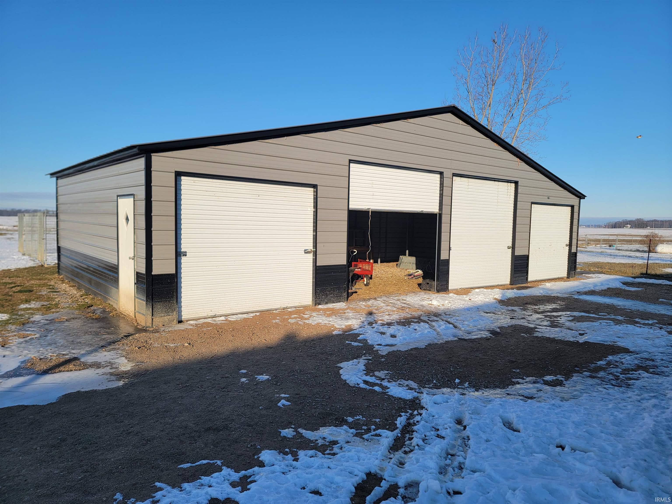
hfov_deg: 71.6
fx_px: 466
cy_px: 252
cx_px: 336
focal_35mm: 24
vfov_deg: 56.8
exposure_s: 1/1053
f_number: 1.8
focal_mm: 6.7
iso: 16
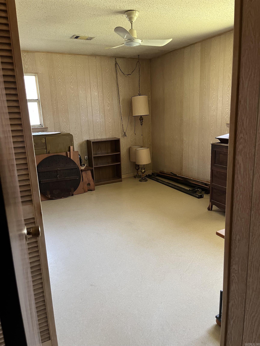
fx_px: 260
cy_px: 173
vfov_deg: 67.3
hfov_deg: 53.1
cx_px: 130
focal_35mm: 26
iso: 250
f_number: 1.6
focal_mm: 5.1
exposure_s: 1/60
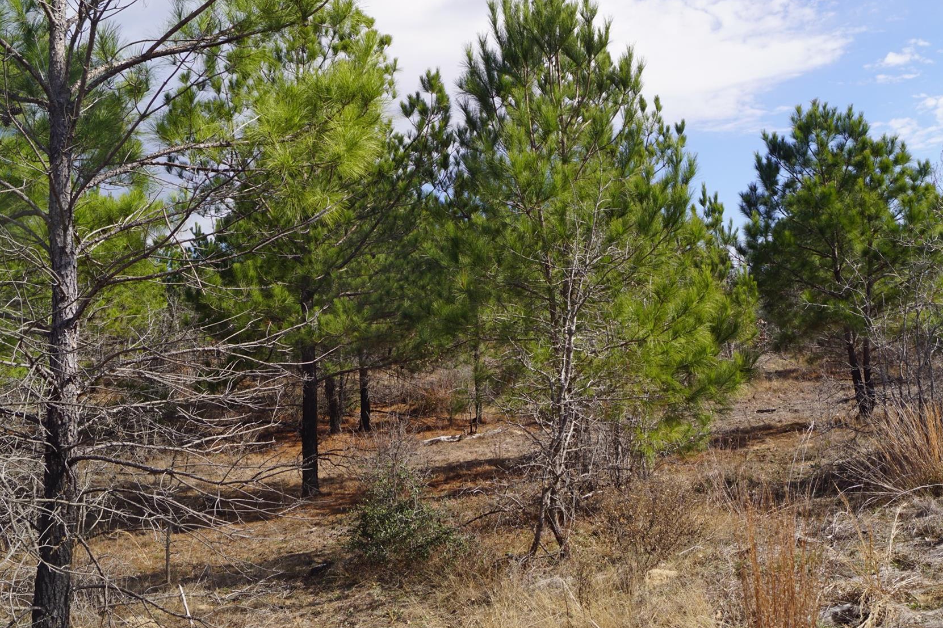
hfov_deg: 51.7
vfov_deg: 35.9
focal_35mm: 37
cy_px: 303
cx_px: 550
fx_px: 969
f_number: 13
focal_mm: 20
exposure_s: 1/80
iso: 100
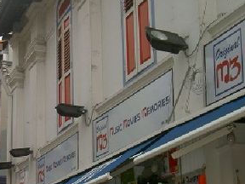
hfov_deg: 21.9
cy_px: 165
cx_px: 47
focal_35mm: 88
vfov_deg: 16.6
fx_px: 623
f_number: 4.7
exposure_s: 1/500
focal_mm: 8
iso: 100
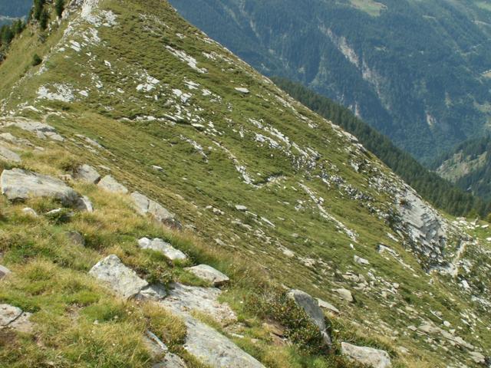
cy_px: 184
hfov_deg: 37.5
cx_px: 246
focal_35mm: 51
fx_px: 723
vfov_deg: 28.6
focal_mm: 8.52
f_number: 8
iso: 50
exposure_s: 1/100
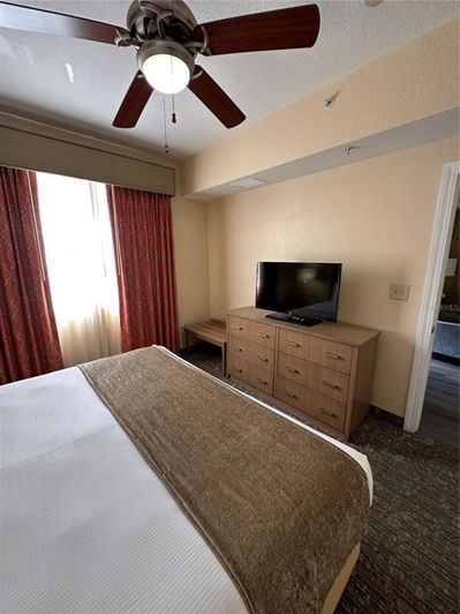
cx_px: 230
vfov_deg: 102.1
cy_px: 307
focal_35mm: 14
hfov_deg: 85.7
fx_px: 248
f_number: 2.2
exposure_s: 1/60
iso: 200
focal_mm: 2.22
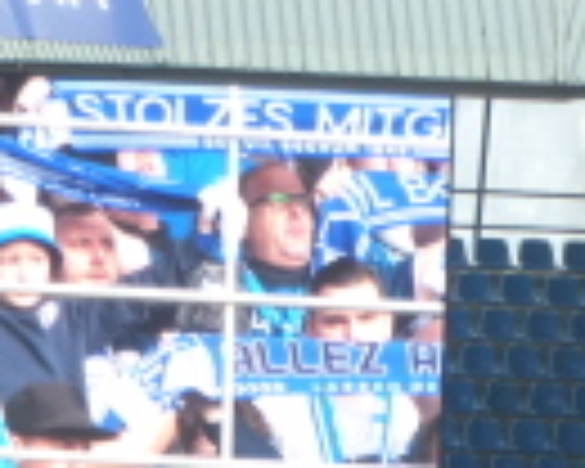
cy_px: 693
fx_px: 17608
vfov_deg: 1.5
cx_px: 364
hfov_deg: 1.9
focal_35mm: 1017
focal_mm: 53.8
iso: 160
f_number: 5.8
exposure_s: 1/80
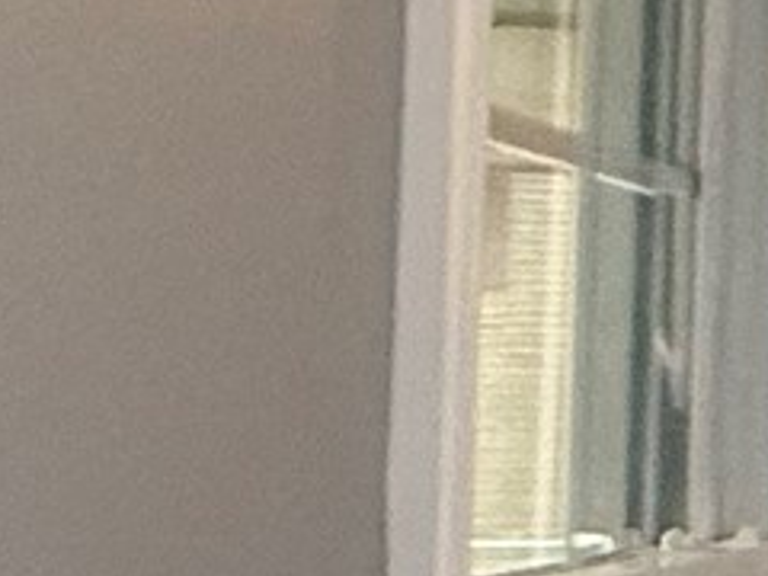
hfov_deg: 8.8
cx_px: 2902
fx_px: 2485
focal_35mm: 112
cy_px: 301
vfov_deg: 13.2
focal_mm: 2.22
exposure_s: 1/120
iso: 500
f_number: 2.2
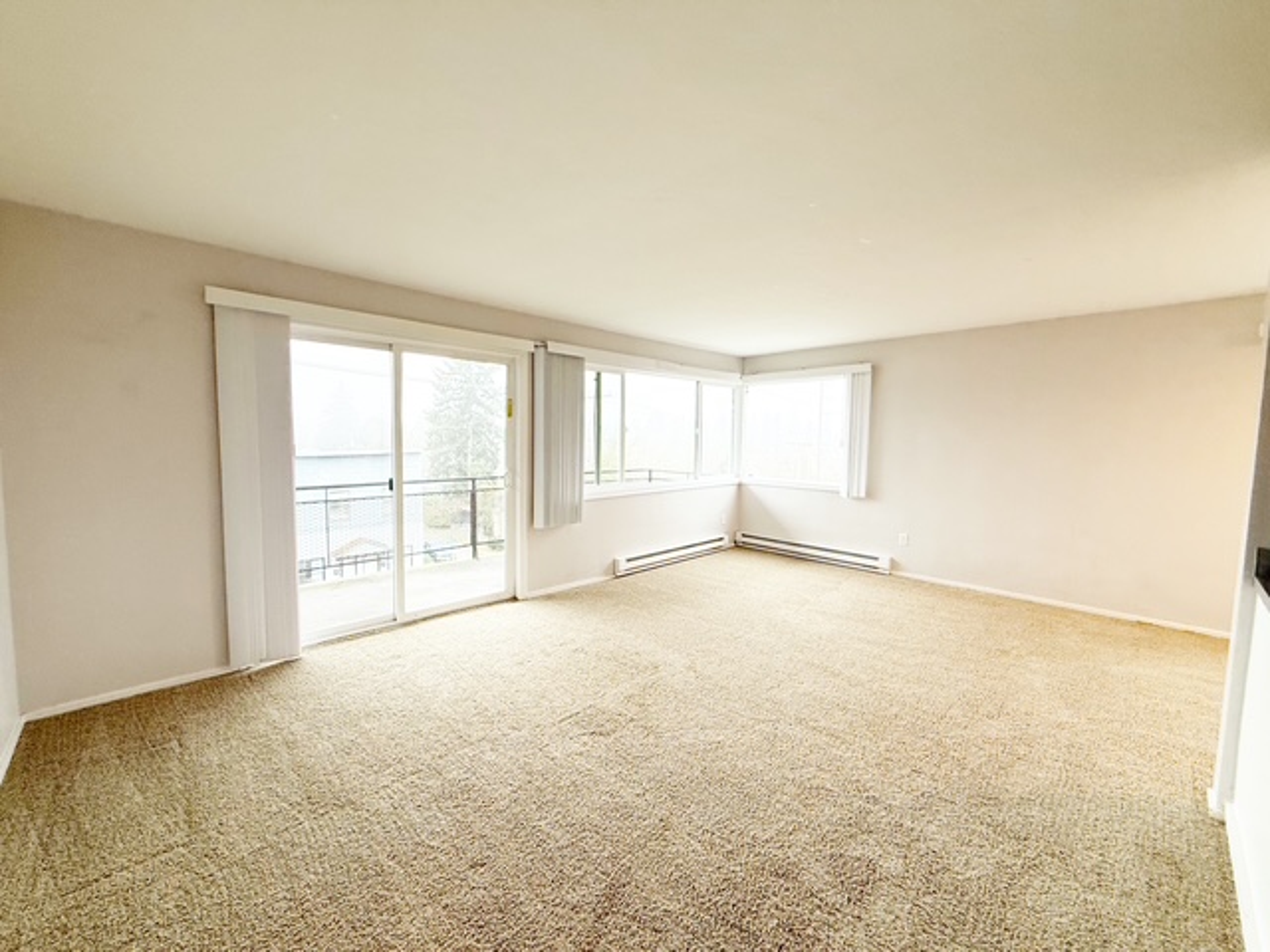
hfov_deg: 102.1
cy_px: 476
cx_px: 635
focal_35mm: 14
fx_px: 514
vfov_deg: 85.7
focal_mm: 2.22
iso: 100
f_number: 2.2
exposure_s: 1/120
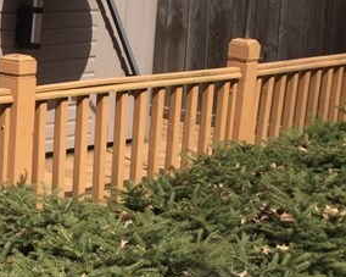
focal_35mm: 102
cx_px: -82
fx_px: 1044
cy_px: 57
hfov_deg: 17.8
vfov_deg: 15.0
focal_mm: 4.15
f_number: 2.2
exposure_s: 1/1582
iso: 40
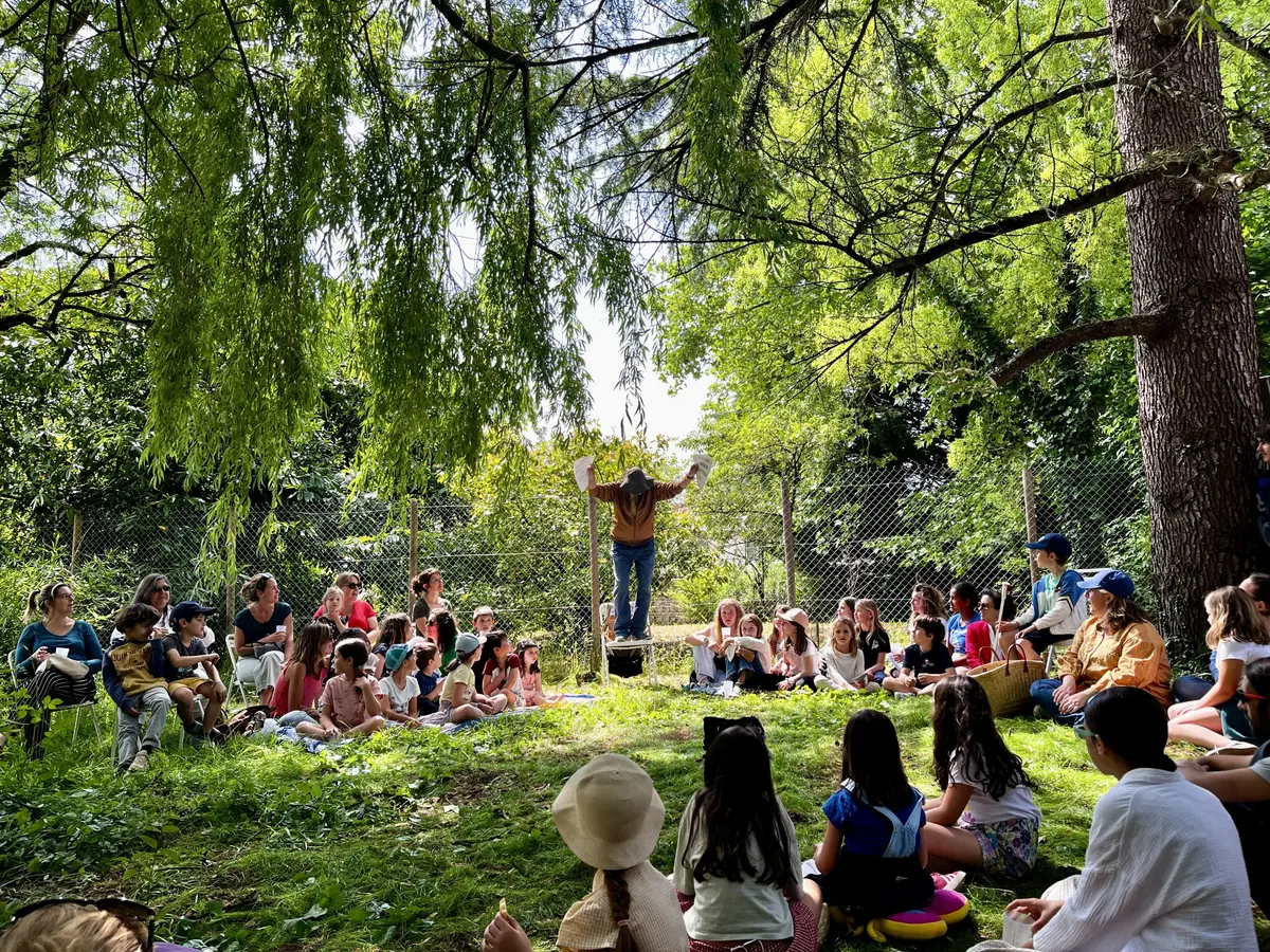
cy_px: 476
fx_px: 954
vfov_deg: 53.1
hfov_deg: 67.3
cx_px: 635
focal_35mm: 26
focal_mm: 5.1
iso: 50
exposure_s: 1/497
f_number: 1.6
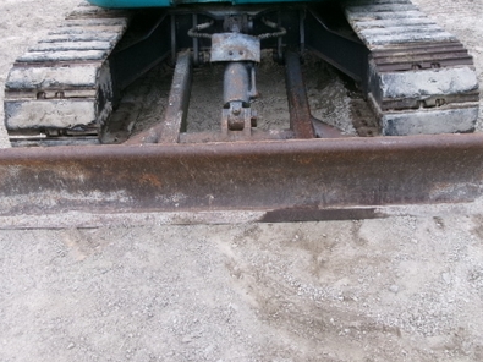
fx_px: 474
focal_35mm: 34
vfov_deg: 41.7
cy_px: 160
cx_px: 231
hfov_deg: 54.0
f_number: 3.9
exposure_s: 1/160
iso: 100
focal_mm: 5.1
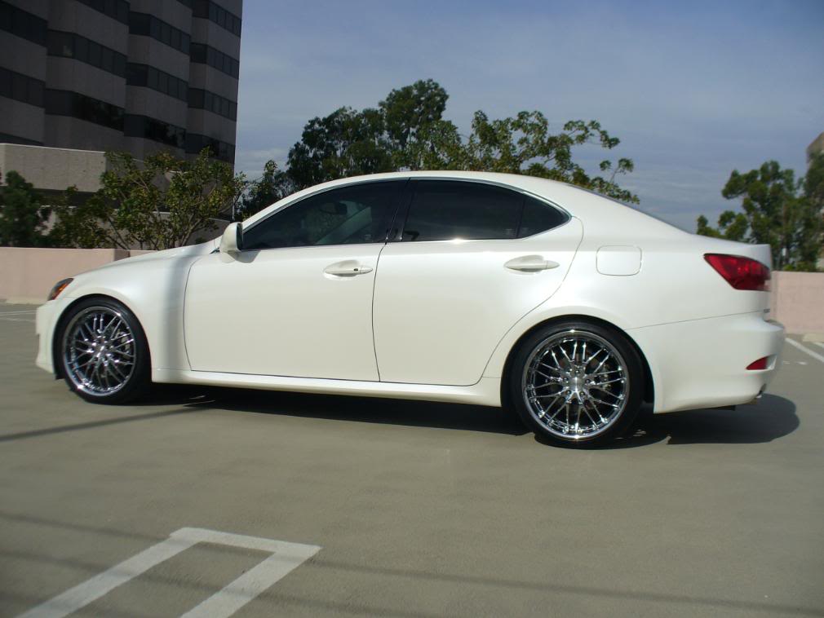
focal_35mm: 37
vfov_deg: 38.7
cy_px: 309
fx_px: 881
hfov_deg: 50.1
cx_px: 412
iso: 80
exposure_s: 1/800
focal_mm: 6.1
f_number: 5.6
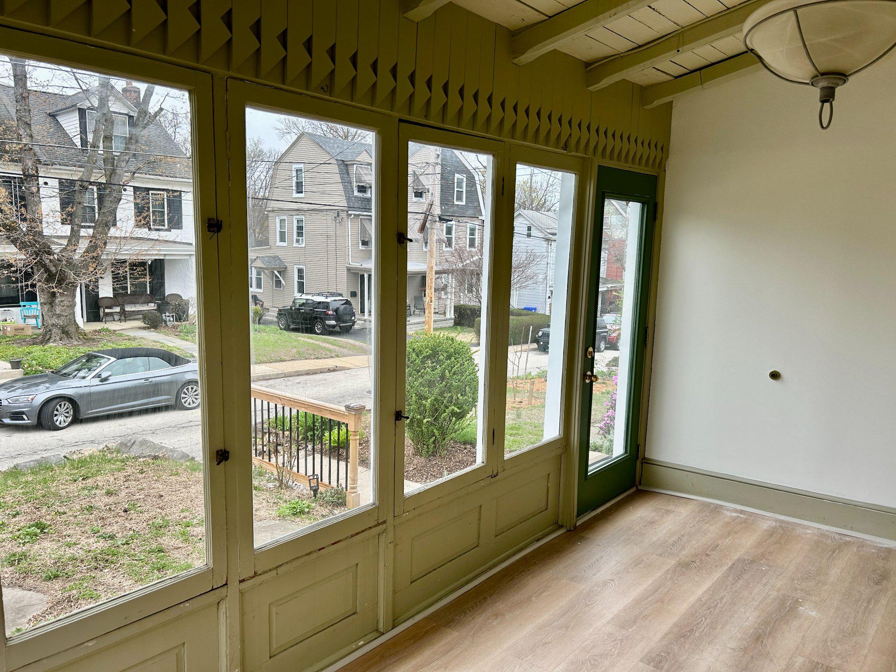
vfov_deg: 53.1
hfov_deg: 67.3
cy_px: 336
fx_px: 673
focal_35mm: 26
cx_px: 448
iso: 50
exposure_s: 1/461
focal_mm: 5.7
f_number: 1.5
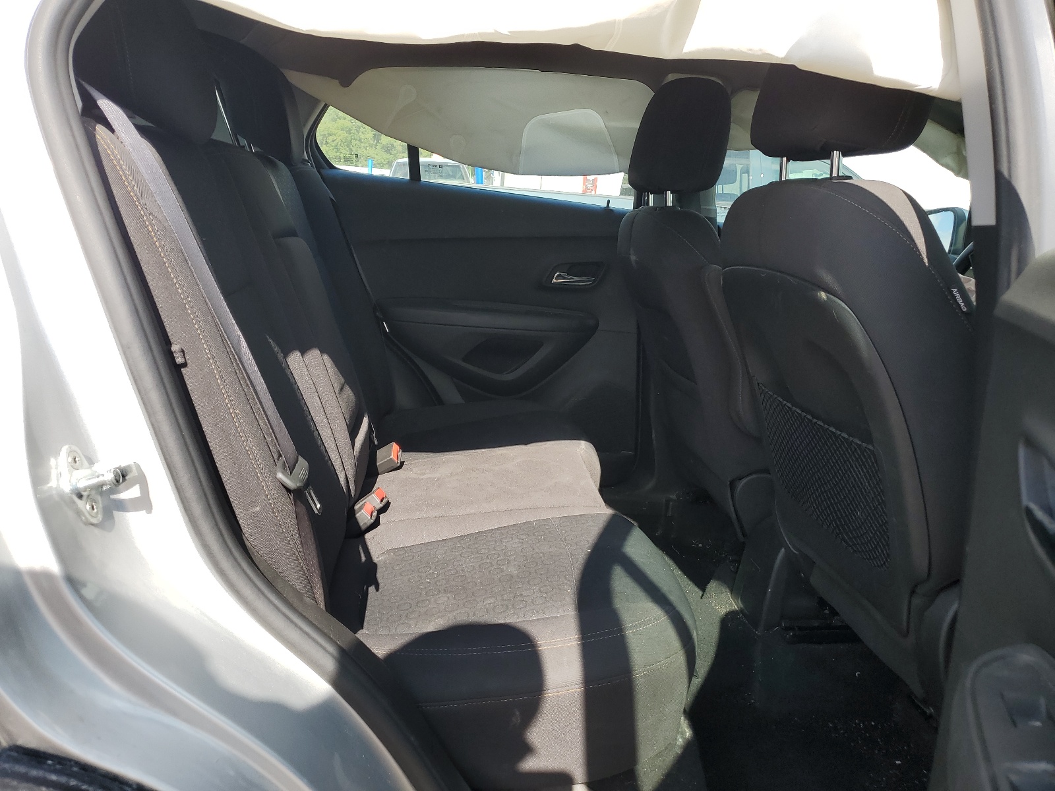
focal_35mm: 26
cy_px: 396
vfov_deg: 53.1
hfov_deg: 67.3
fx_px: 792
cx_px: 528
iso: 50
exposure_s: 1/909
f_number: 1.5
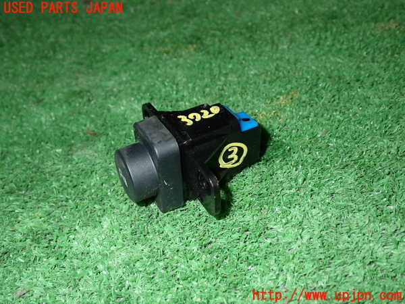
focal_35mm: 38
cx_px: 202
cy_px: 152
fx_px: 445
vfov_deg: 37.7
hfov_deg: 49.0
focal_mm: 6.83
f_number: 8
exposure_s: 1/40
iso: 320
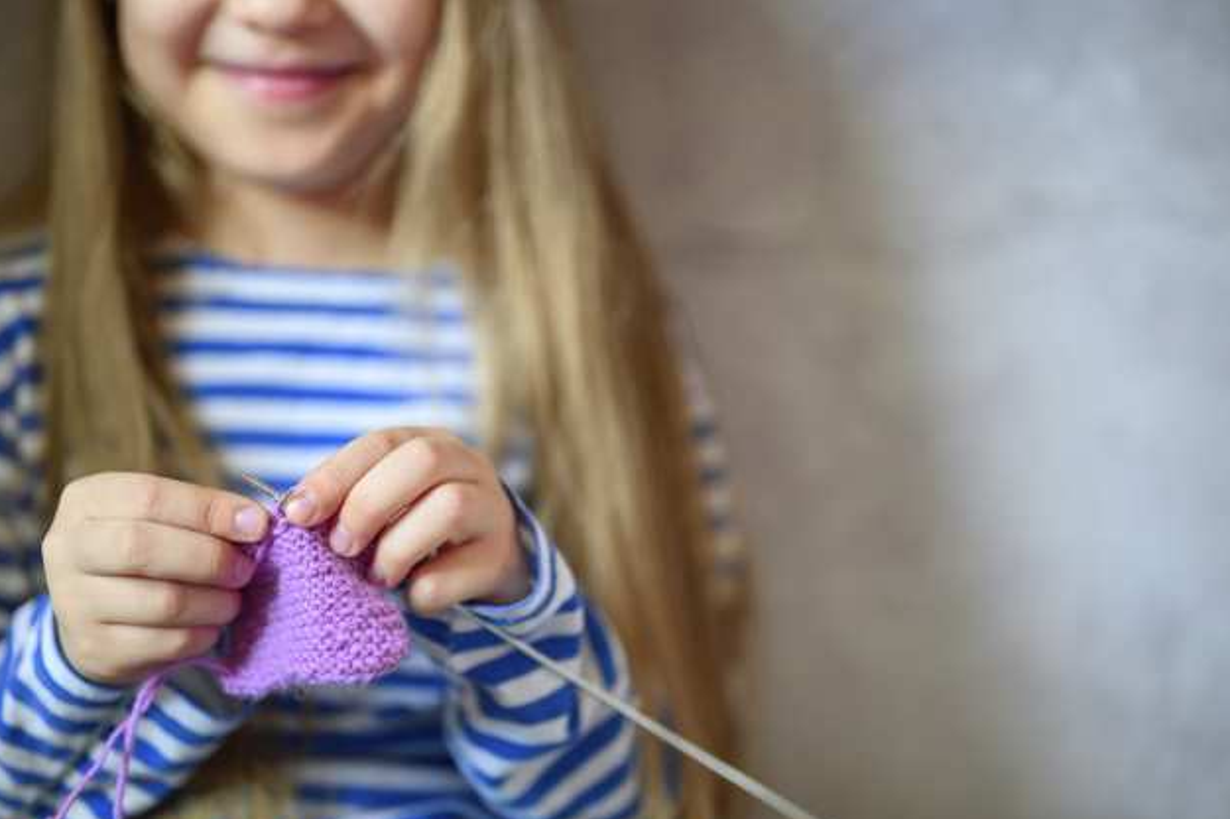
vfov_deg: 24.2
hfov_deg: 35.6
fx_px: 1912
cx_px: 584
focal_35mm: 56
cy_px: 455
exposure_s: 1/160
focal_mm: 50
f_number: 1.8
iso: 500
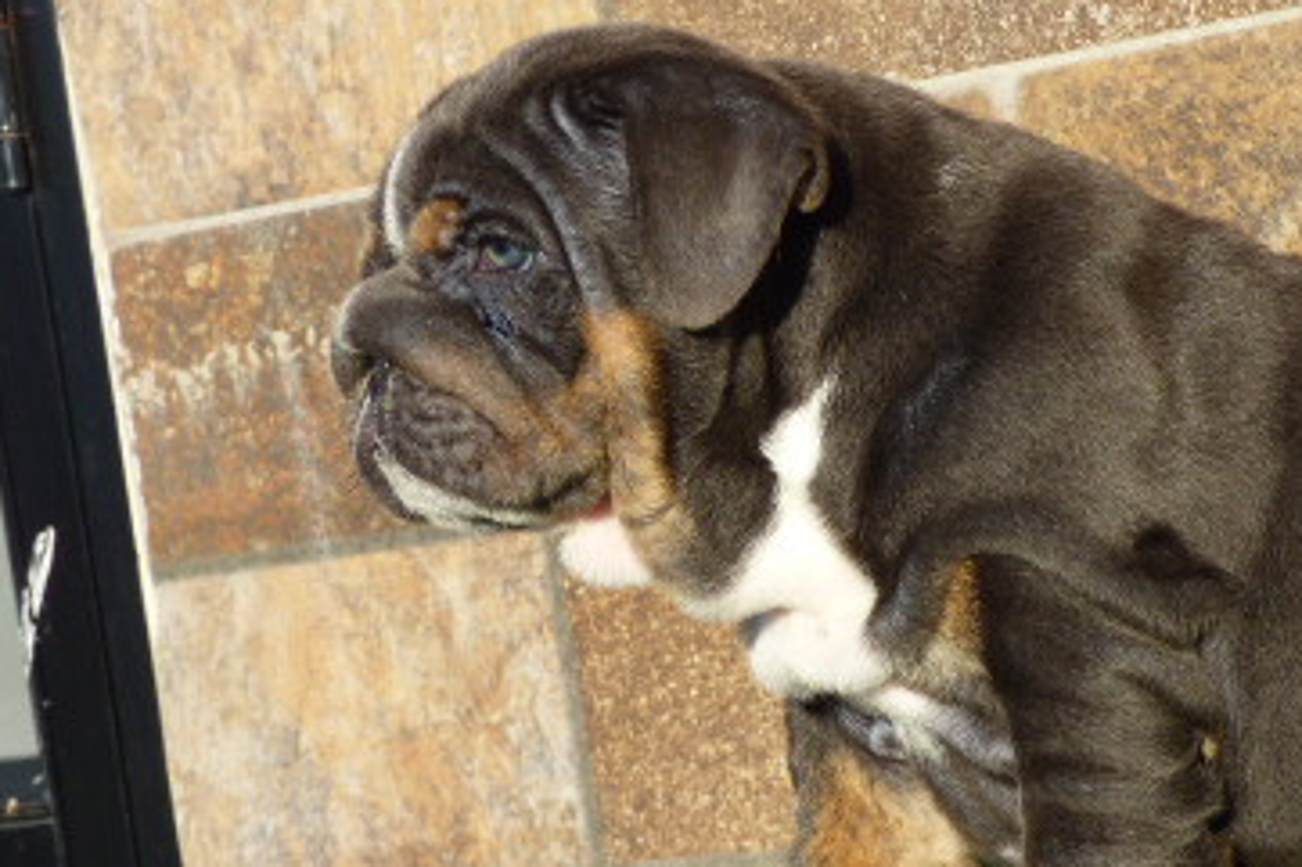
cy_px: 324
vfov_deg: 8.0
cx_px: 996
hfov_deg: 12.0
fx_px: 6181
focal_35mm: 171
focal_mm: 15.56
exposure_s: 1/500
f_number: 4.6
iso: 100
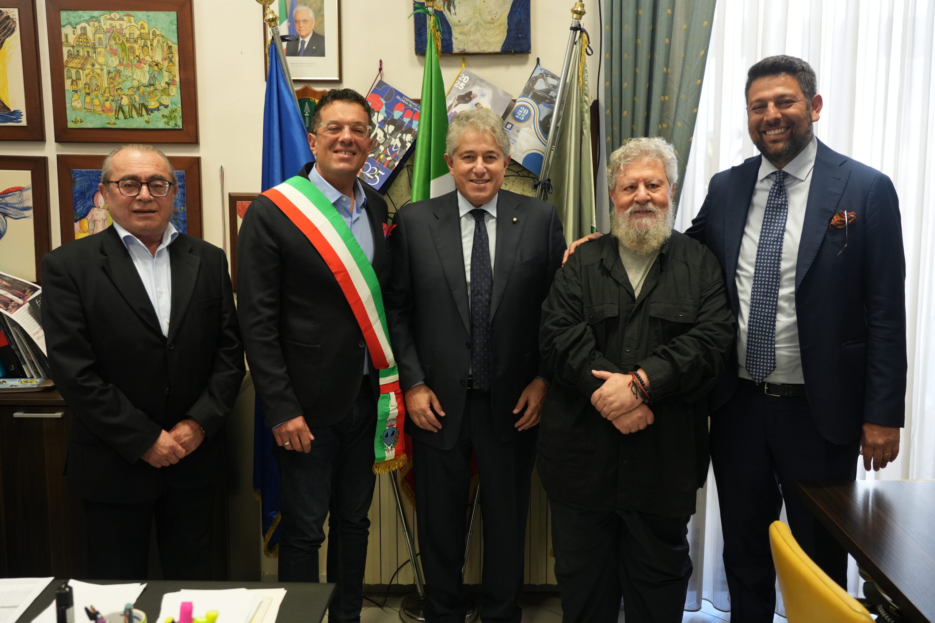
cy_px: 312
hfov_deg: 54.4
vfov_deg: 37.9
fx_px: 909
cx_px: 468
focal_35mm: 35
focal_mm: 35
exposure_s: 1/80
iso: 2000
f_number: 4
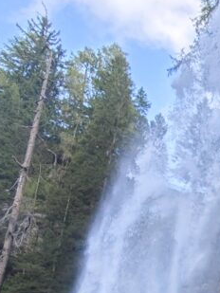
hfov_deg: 19.5
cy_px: 344
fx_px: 533
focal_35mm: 63
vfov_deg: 27.3
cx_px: 353
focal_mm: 2.03
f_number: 1.8
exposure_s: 1/100
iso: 80
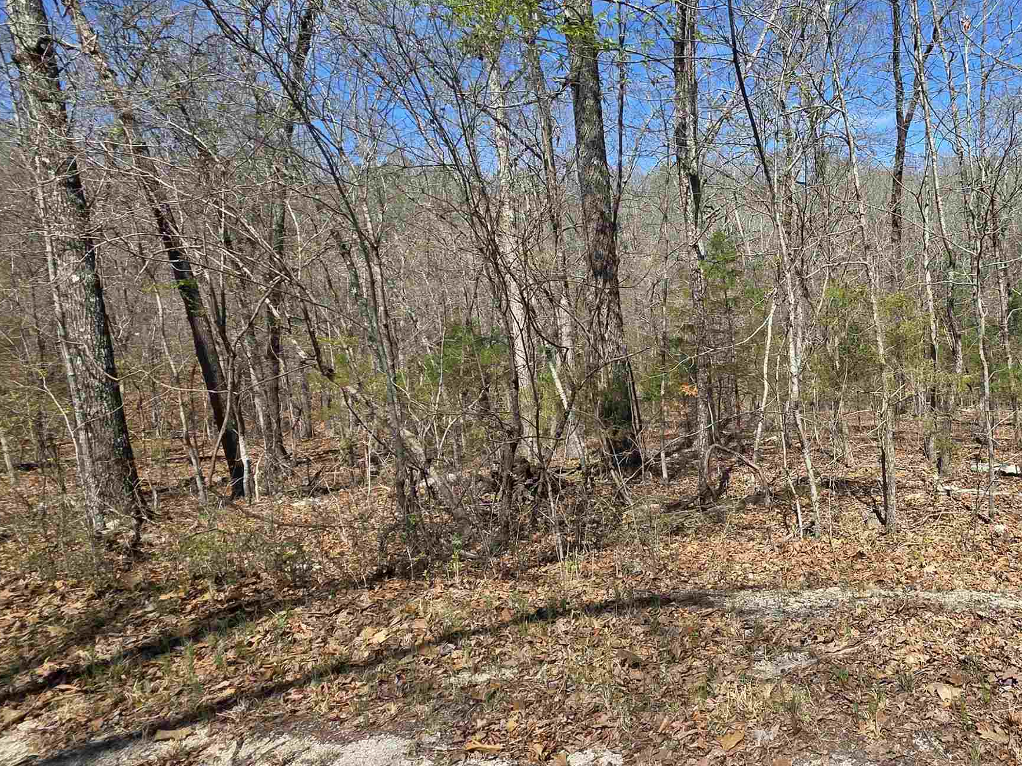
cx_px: 811
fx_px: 679
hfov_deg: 67.3
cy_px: 345
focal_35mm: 23
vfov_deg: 58.8
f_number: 1.9
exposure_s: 1/1343
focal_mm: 2.2
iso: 40
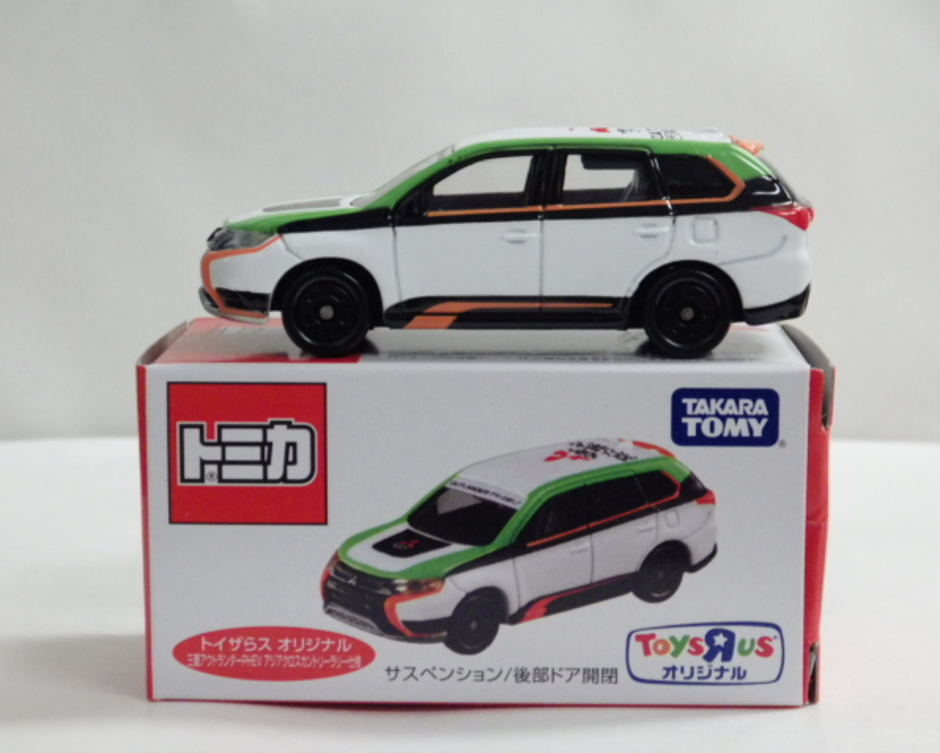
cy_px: 376
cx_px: 488
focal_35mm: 91
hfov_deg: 21.0
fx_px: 2532
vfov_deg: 16.9
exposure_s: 1/50
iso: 800
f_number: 4.4
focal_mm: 15.6
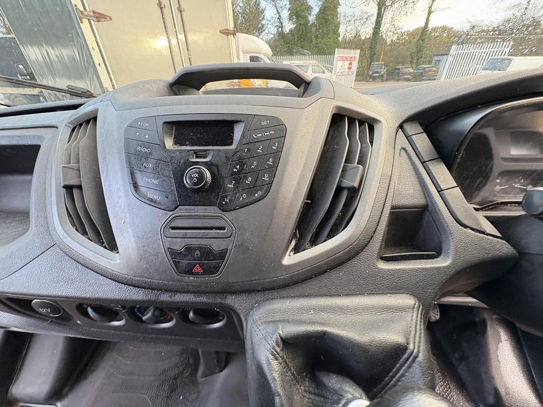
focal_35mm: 14
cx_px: 272
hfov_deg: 102.1
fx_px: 220
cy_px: 204
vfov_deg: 85.7
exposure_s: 1/60
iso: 250
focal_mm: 2.22
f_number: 2.2
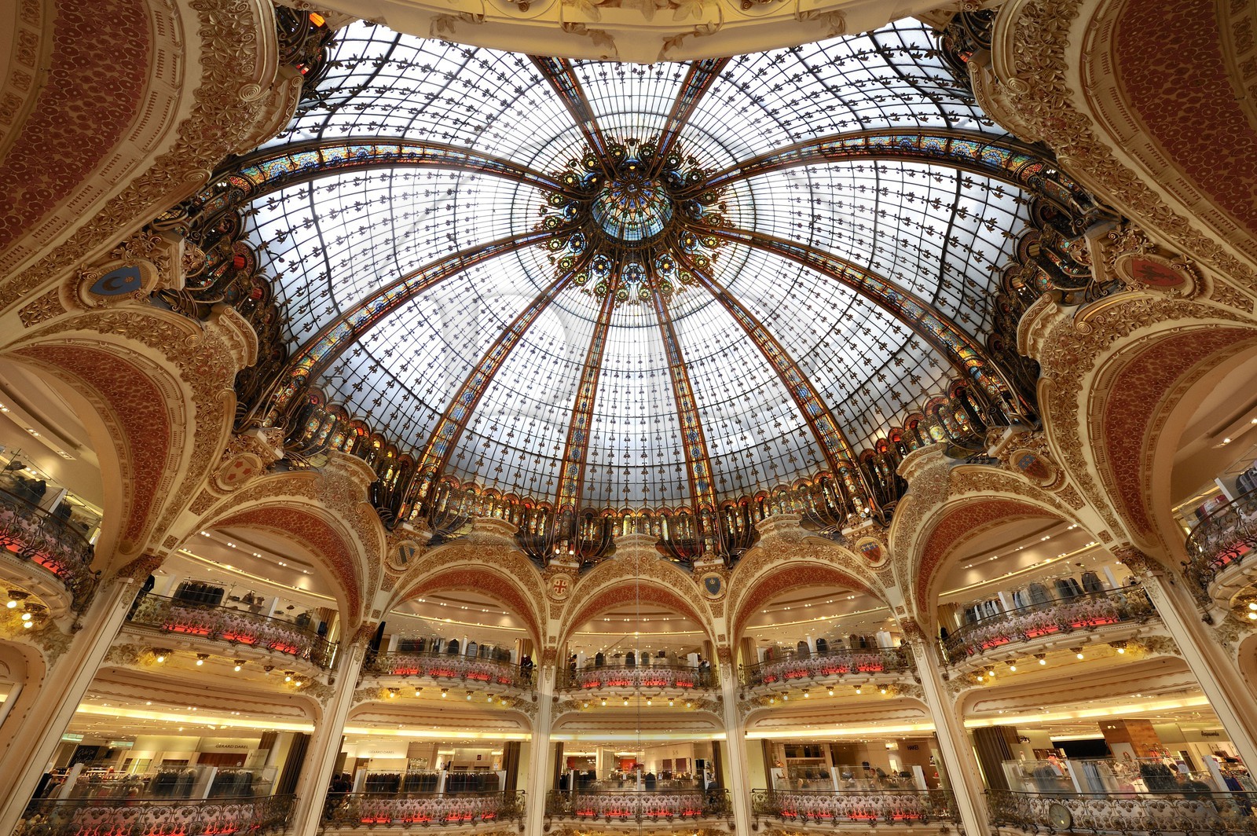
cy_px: 418
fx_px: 488
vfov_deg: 81.1
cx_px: 628
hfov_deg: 104.3
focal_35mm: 14
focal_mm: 14
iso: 800
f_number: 9
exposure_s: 1/50
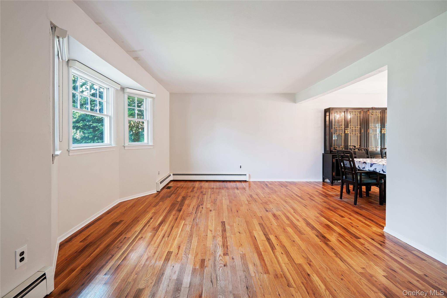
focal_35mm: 16
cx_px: 224
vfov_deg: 73.7
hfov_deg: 96.7
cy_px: 149
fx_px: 199
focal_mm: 16
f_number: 5.6
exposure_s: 1/10
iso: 800
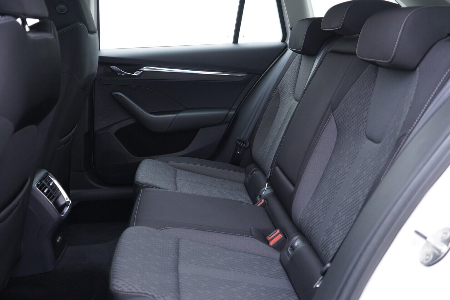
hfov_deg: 53.1
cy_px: 150
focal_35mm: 36
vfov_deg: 36.9
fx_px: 450
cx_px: 225
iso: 250
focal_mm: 24
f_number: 2.8
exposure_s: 1/40
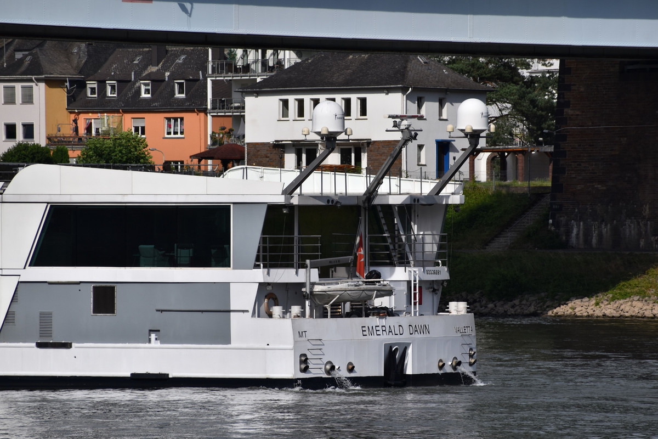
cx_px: 329
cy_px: 220
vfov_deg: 4.0
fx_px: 6305
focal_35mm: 345
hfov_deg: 6.0
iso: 200
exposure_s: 1/1000
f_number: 8
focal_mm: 230
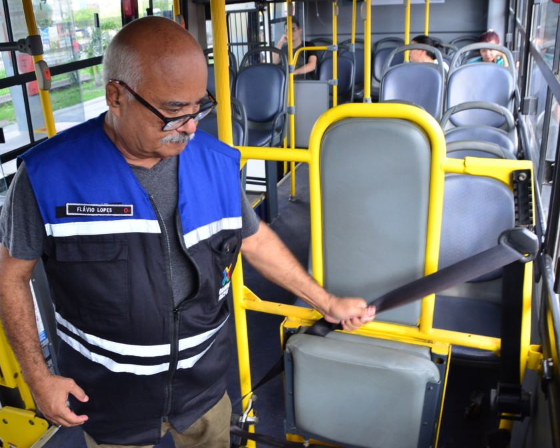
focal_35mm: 31
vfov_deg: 47.1
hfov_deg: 56.8
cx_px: 231
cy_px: 225
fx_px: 514
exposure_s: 1/60
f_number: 8
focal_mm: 18
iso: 500
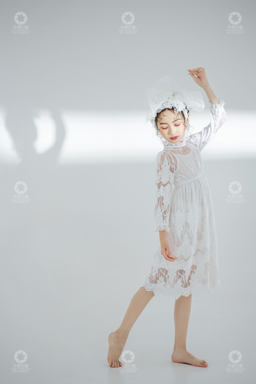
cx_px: 128
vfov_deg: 28.8
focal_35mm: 70
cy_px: 192
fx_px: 747
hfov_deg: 19.5
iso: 100
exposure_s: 1/100
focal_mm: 70
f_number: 4
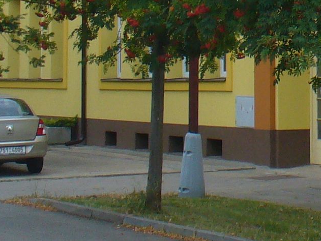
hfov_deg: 11.4
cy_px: -151
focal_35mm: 165
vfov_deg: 8.7
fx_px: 1531
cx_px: 518
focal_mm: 6.1
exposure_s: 1/200
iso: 80
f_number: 5.6
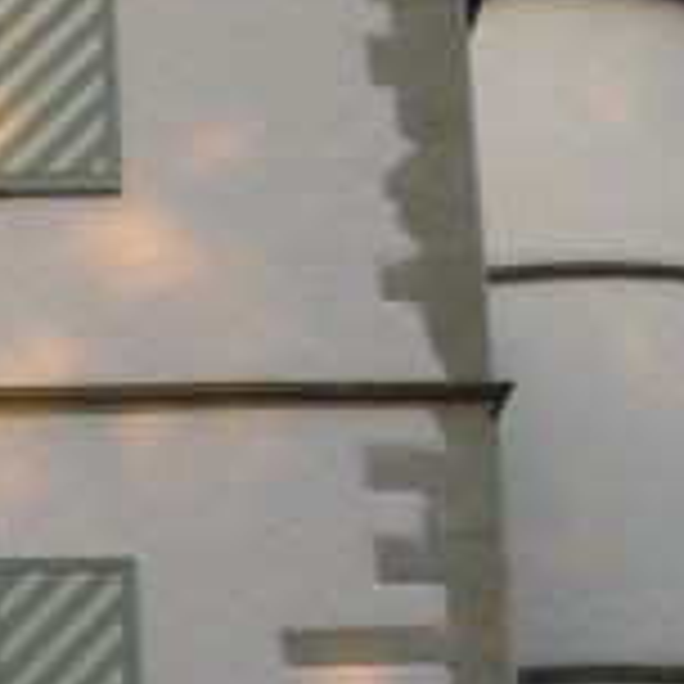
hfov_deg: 10.2
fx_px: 3644
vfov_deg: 10.7
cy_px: 572
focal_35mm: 163
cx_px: -526
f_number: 2.6
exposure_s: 1/125
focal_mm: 5.8
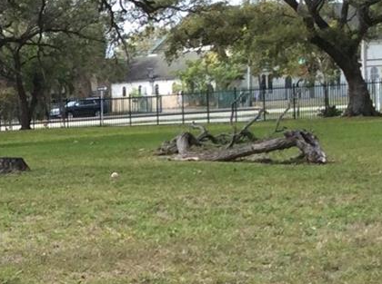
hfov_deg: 14.4
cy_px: 247
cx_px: -284
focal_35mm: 122
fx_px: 1343
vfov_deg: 12.0
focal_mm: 3.3
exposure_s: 1/629
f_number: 2.4
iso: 32
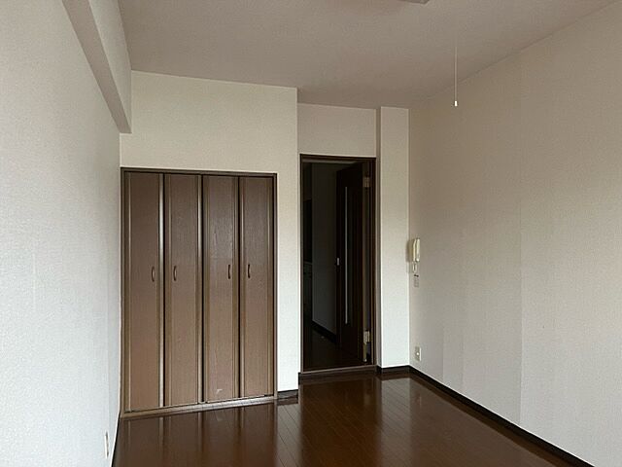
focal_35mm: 26
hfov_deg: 67.3
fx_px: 467
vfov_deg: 53.1
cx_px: 311
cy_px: 234
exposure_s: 1/60
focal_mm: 5.1
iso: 320
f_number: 1.6
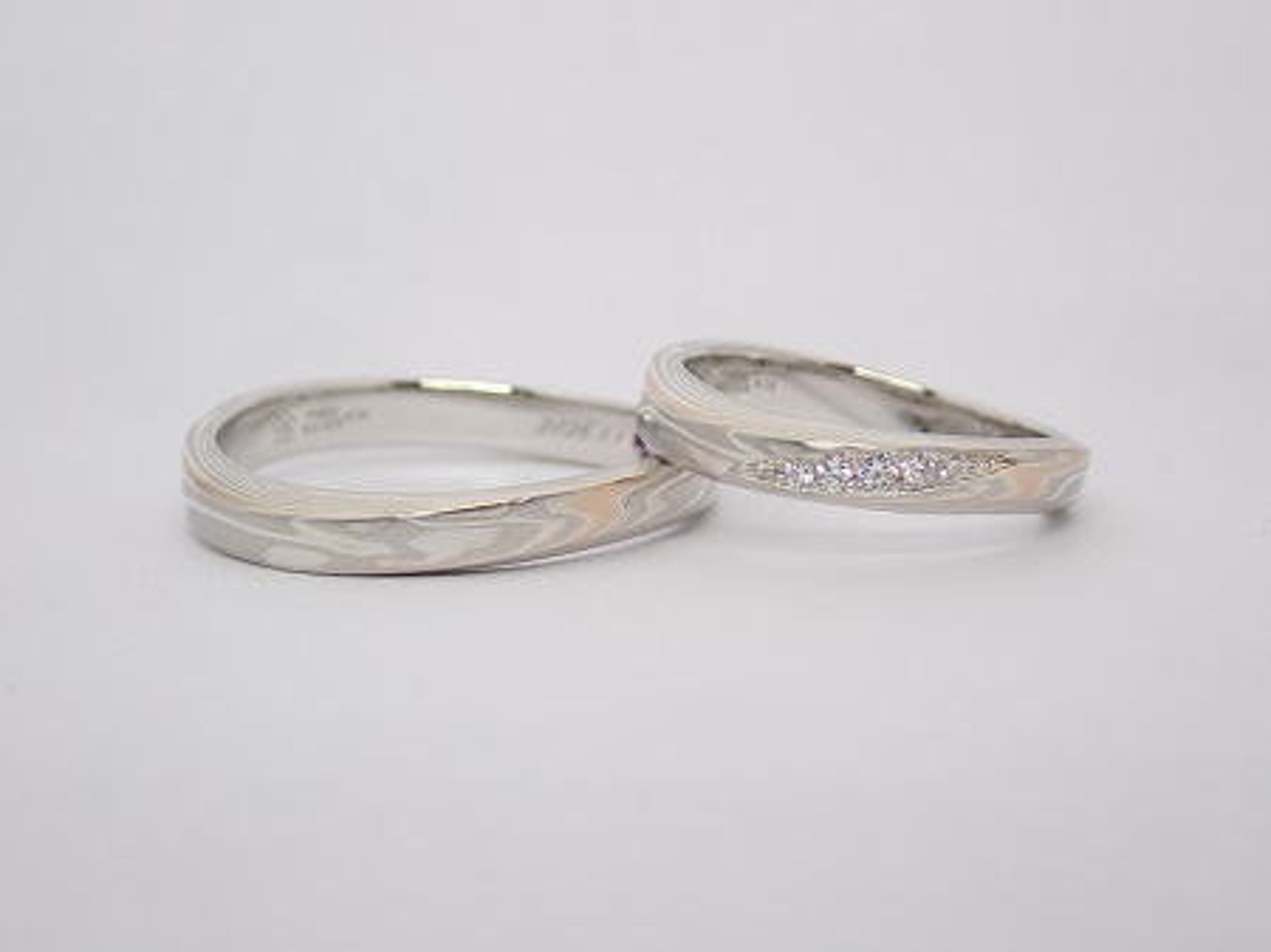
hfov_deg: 25.3
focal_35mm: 77
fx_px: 2826
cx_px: 636
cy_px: 476
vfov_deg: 19.1
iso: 200
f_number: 4.1
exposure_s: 1/125
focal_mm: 13.65
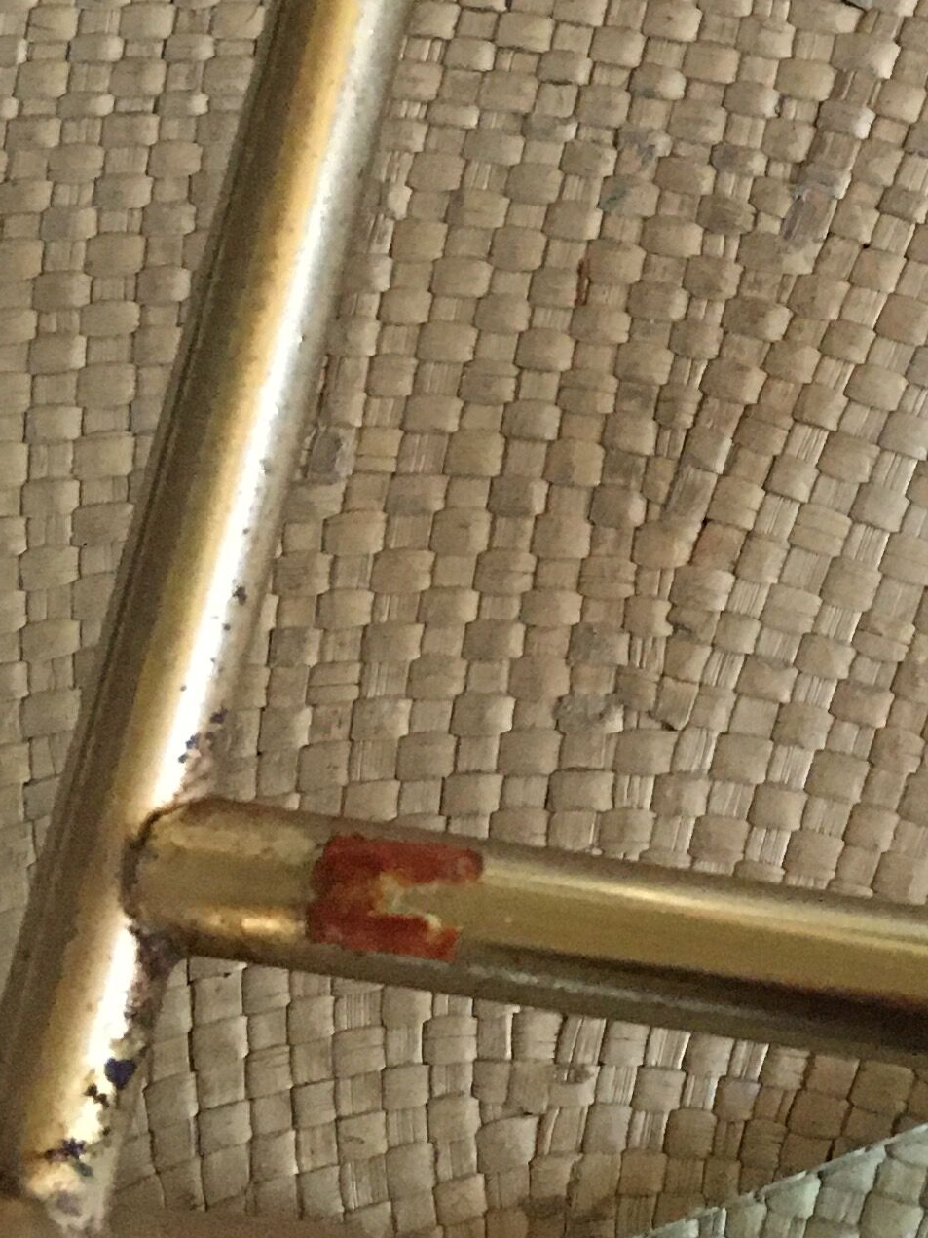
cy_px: -56
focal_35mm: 92
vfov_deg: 20.5
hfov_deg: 15.5
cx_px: 1123
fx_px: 3289
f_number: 2.2
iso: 200
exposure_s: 1/25
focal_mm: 4.15
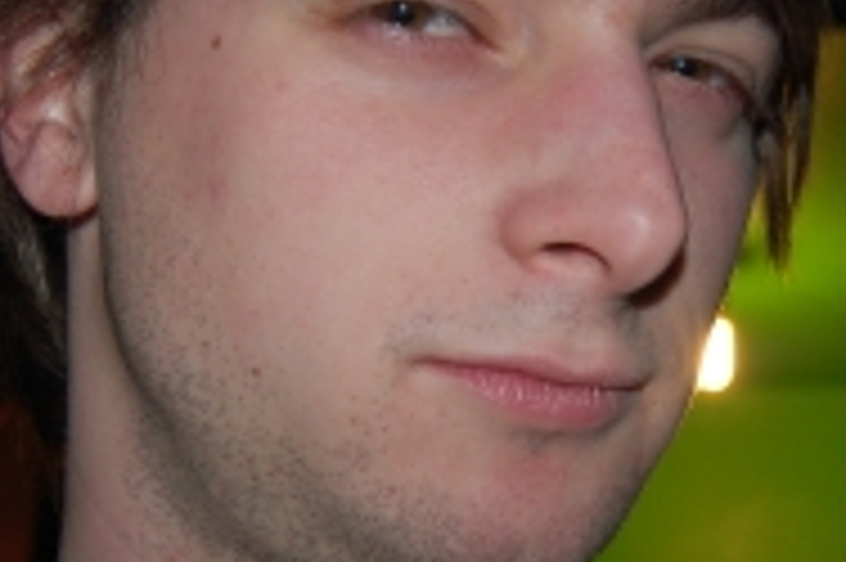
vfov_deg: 14.2
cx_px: 490
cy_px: 400
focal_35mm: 96
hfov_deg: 21.2
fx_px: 2254
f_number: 3.8
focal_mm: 20
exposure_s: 1/60
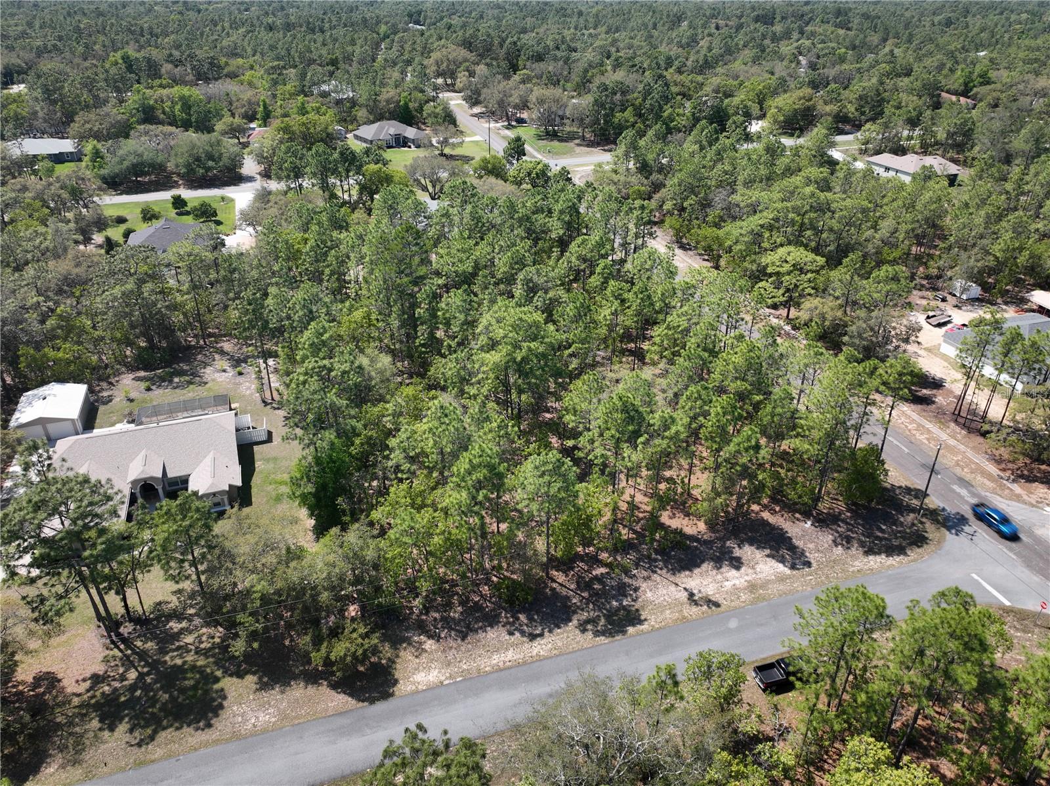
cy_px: 393
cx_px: 525
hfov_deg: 71.6
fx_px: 728
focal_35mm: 24
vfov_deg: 56.8
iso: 100
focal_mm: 12.29
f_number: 2.8
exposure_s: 1/20
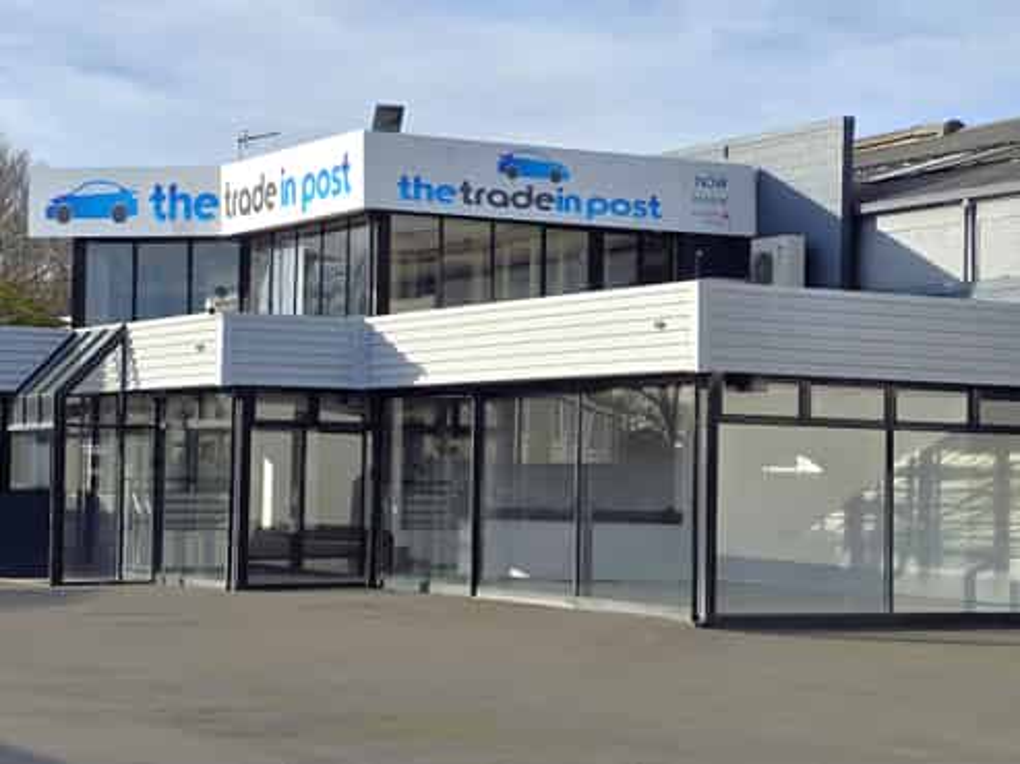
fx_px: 677
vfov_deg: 58.8
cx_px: 510
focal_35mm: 23
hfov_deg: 74.0
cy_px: 382
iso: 12
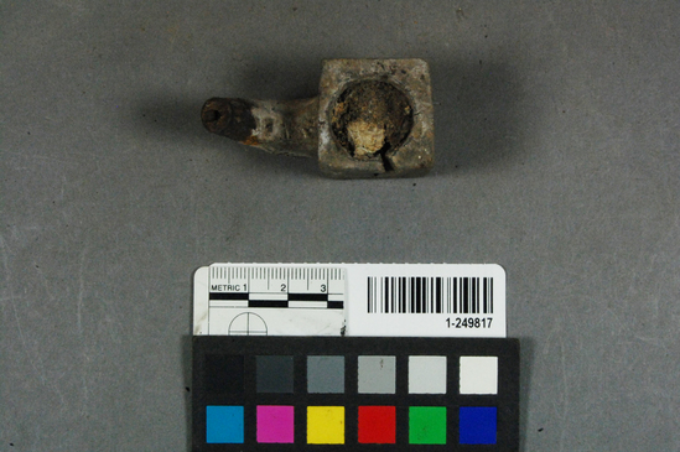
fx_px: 1359
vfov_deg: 18.9
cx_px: 340
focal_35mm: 72
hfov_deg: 28.1
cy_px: 226
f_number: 25
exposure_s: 1/40
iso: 1600
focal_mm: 48
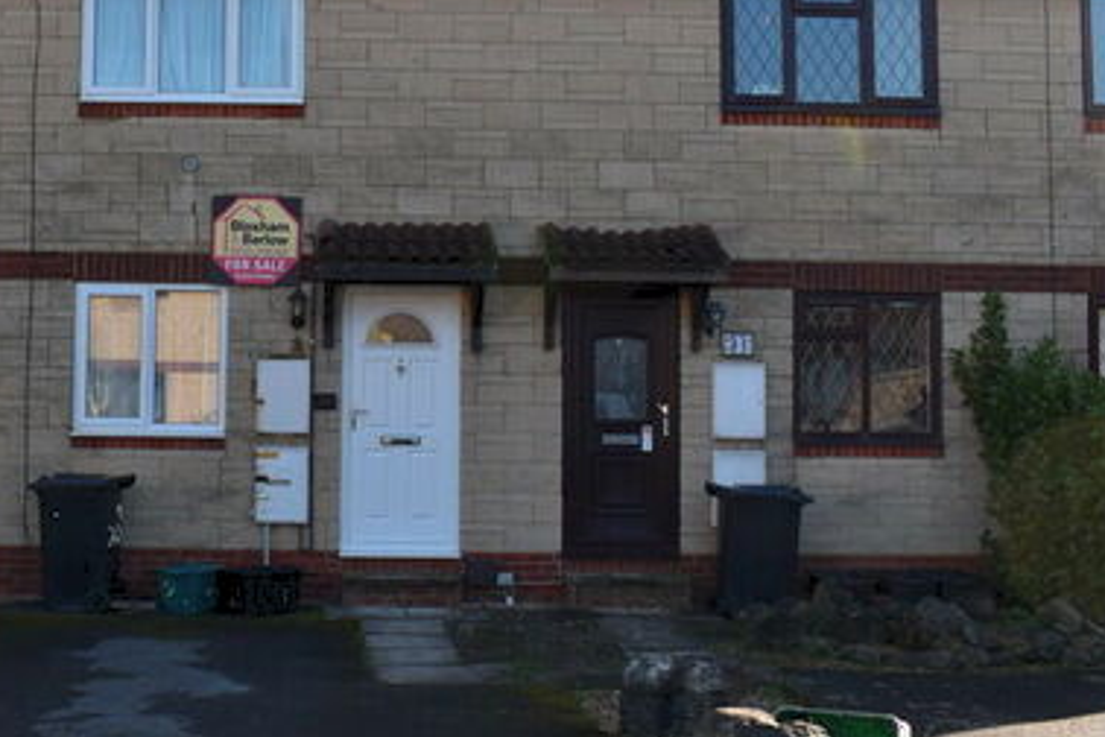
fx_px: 1535
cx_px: 289
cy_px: 344
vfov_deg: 27.0
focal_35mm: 50
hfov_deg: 38.7
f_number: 5.6
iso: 200
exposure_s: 1/250
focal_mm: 18
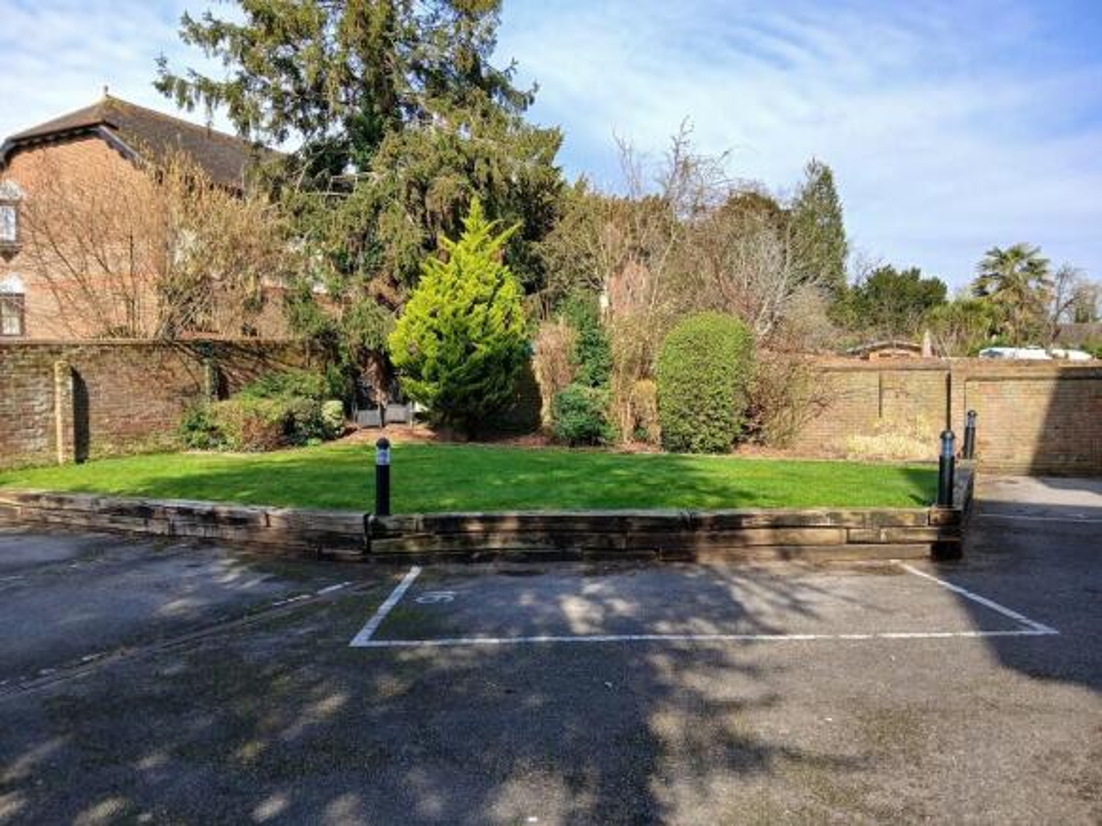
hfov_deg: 67.3
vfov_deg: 53.0
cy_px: 413
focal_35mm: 26
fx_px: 828
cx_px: 551
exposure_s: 1/280
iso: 20
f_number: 1.8
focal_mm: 3.98
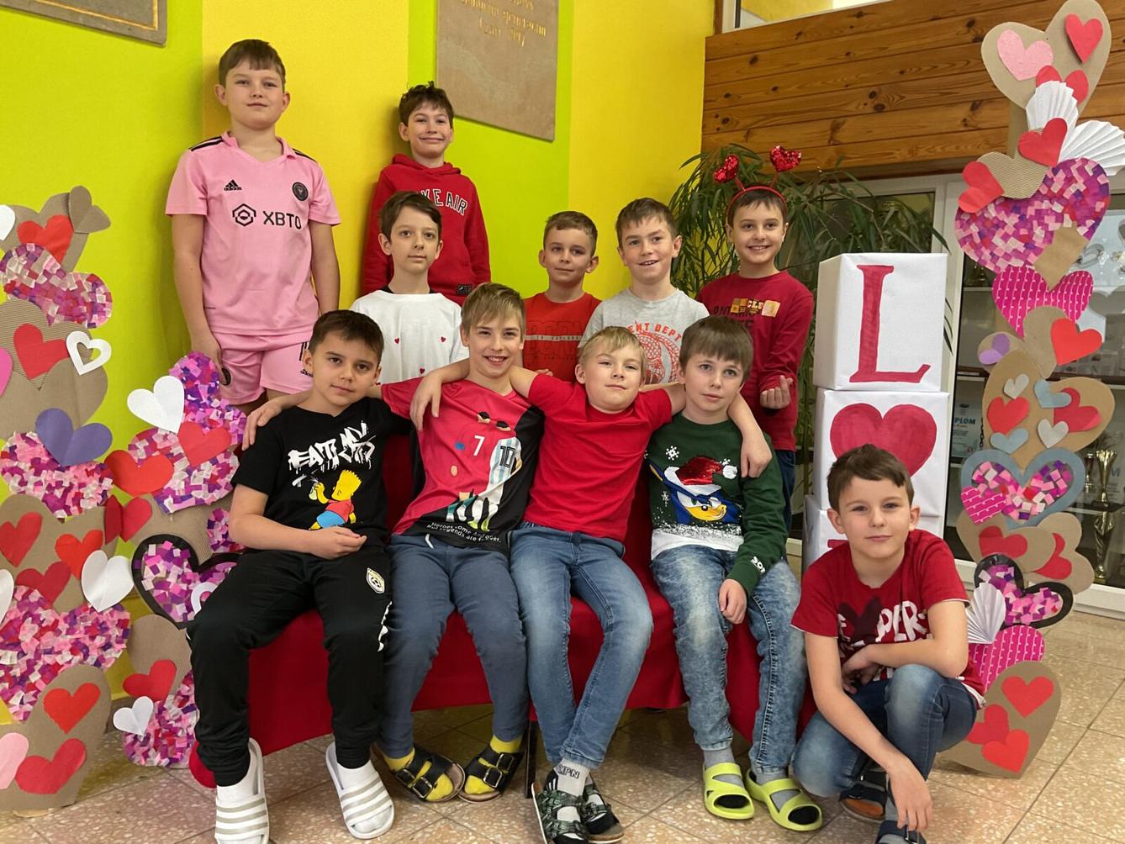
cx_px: 562
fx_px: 943
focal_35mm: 29
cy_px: 422
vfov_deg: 48.2
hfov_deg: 61.7
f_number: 1.8
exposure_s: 1/50
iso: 125
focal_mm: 3
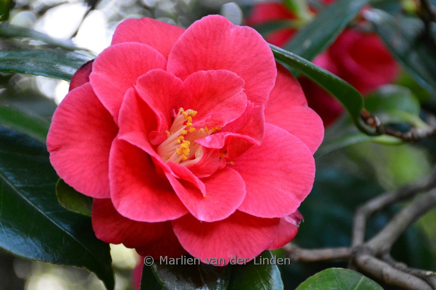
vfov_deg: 13.0
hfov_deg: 19.5
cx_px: 218
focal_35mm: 105
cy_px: 145
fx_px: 1271
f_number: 5
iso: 3200
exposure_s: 1/125
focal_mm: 70
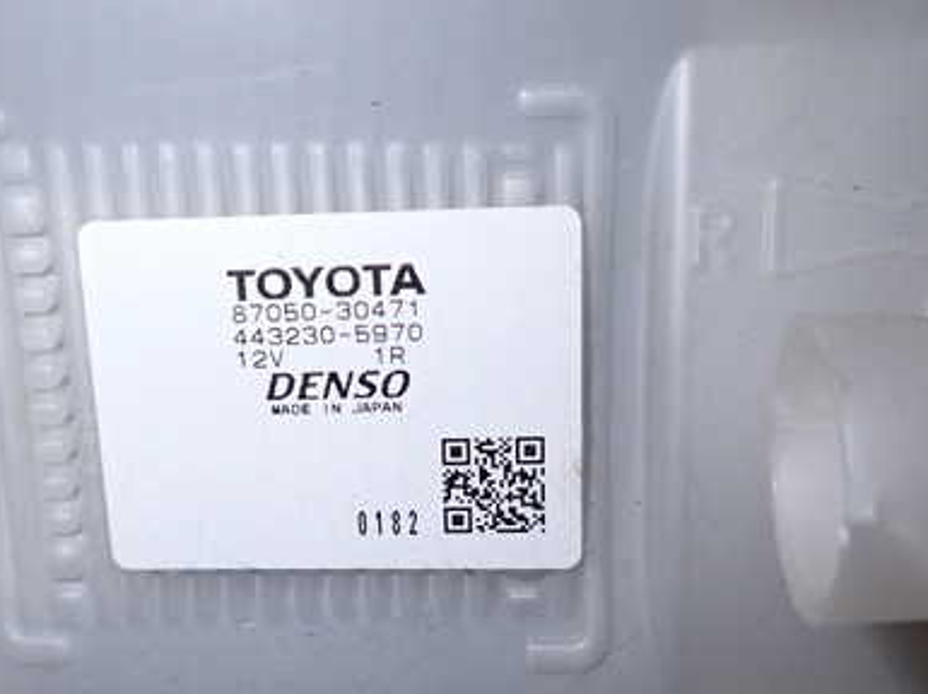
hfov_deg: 47.8
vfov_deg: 36.7
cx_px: 400
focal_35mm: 39
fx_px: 1045
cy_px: 388
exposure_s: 1/100
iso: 400
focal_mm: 4.5
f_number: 8
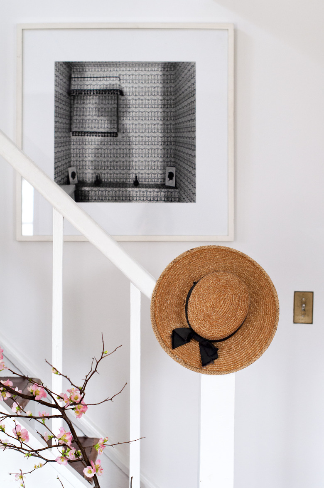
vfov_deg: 27.0
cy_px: 244
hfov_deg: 18.1
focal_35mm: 75
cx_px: 162
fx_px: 1015
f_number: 3.5
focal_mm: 50
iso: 320
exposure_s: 1/80
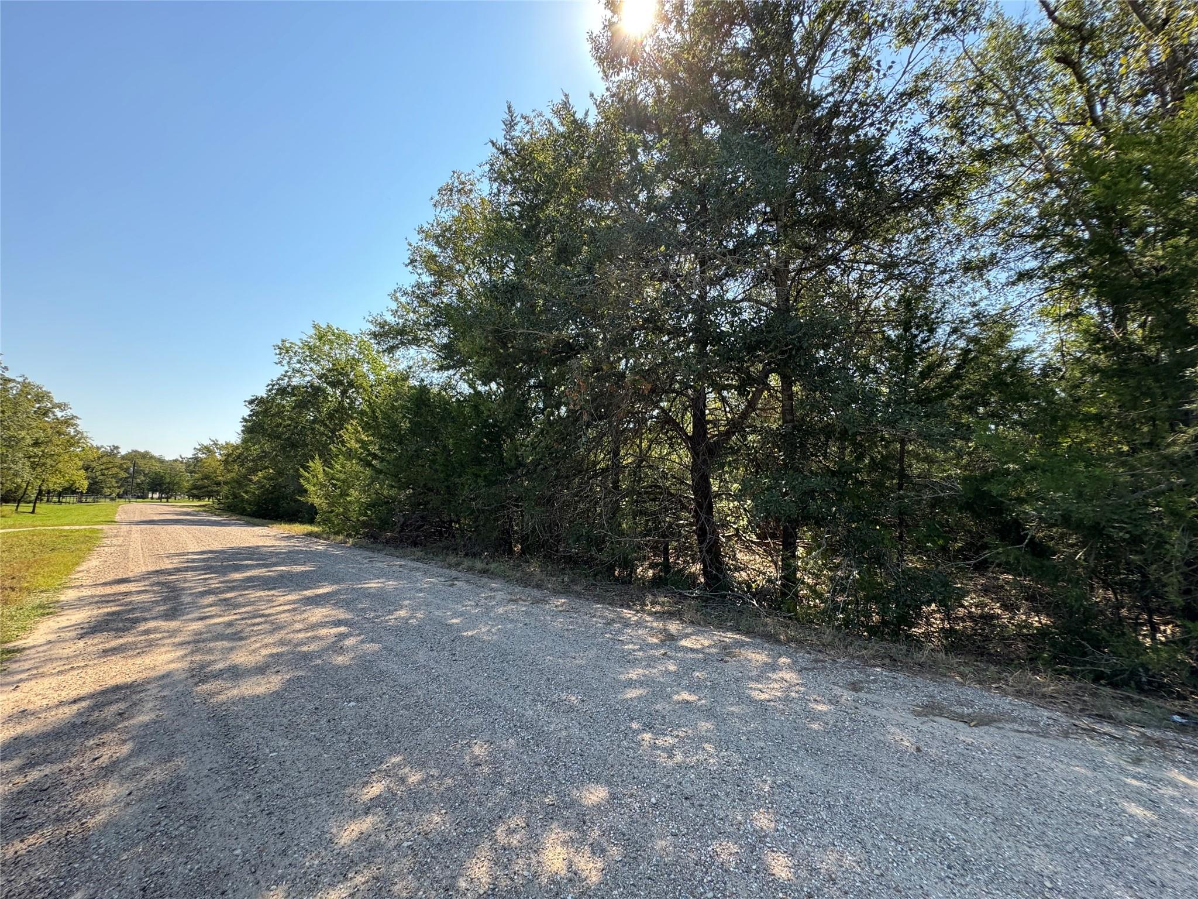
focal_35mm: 14
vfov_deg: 85.7
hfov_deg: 102.1
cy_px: 450
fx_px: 485
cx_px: 599
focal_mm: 2.22
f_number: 2.2
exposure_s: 1/228
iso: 40
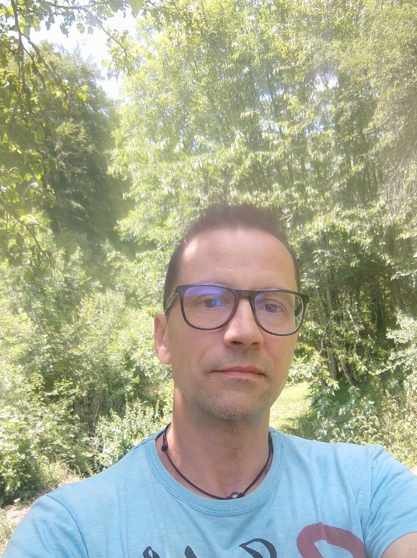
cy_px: 279
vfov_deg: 94.6
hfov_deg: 78.0
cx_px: 208
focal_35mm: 16
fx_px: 257
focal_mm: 3.14
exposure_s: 1/281
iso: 50
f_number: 2.2
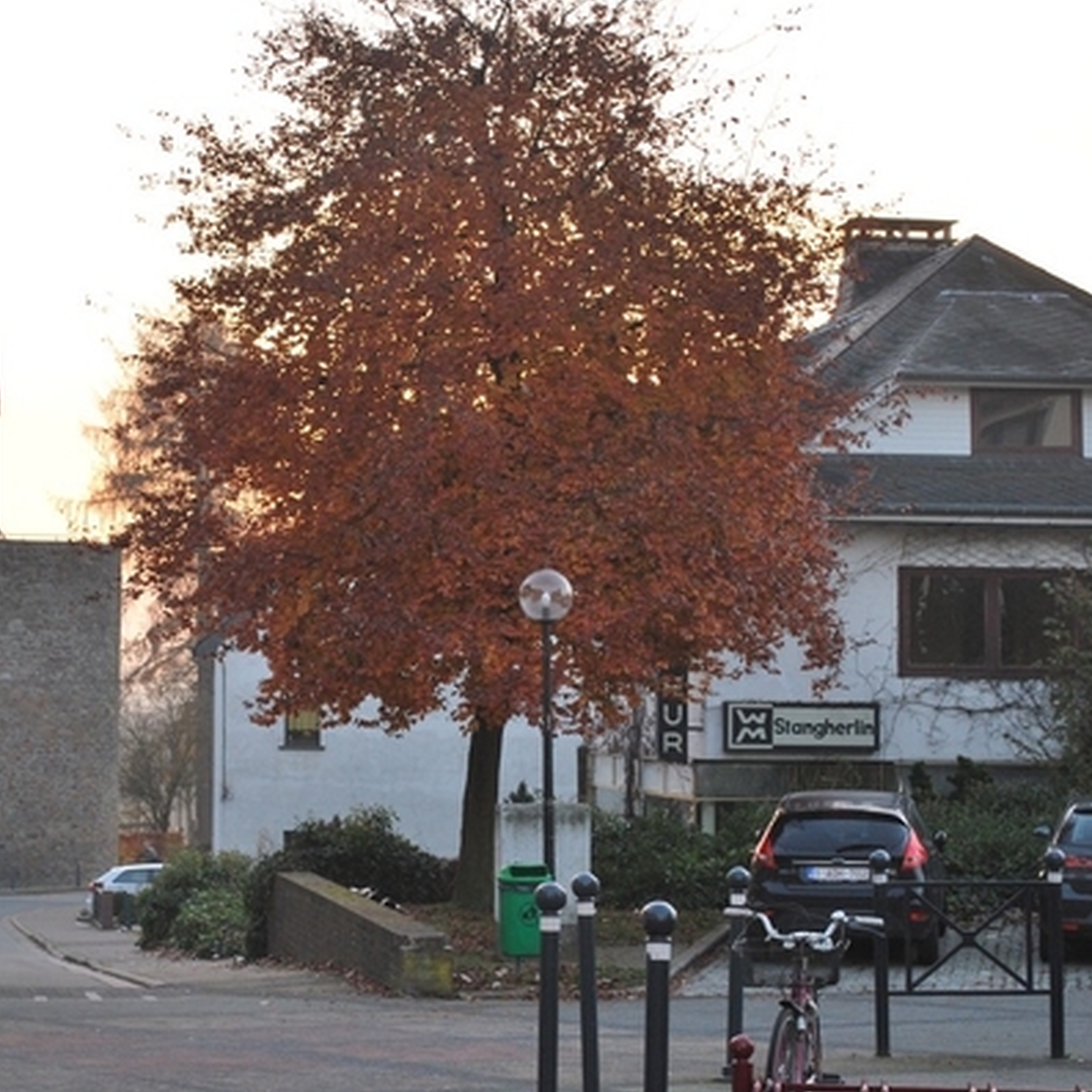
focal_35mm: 81
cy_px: 543
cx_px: 360
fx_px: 2891
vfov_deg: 21.4
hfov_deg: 21.3
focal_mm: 42
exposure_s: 1/30
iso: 250
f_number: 5.3
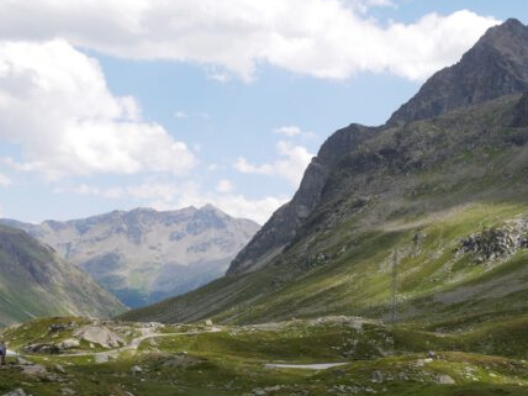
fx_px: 930
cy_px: 332
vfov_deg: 23.6
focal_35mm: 61
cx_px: 345
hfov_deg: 31.5
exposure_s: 1/400
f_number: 7.1
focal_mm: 17
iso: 200
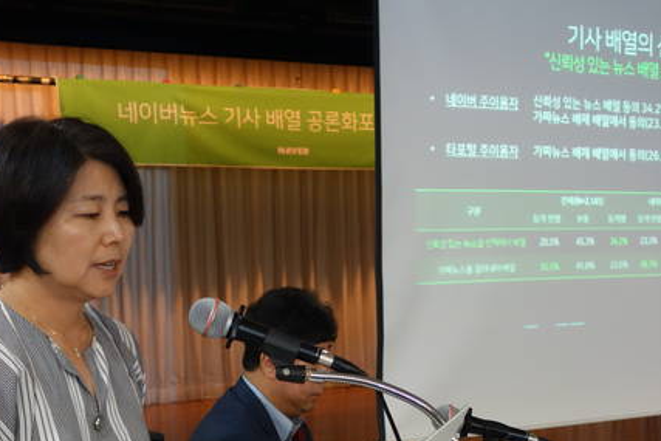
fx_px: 1286
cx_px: 406
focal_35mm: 70
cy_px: 326
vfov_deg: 19.3
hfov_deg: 28.7
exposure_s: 1/50
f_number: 3.2
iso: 1000
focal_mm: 16.2
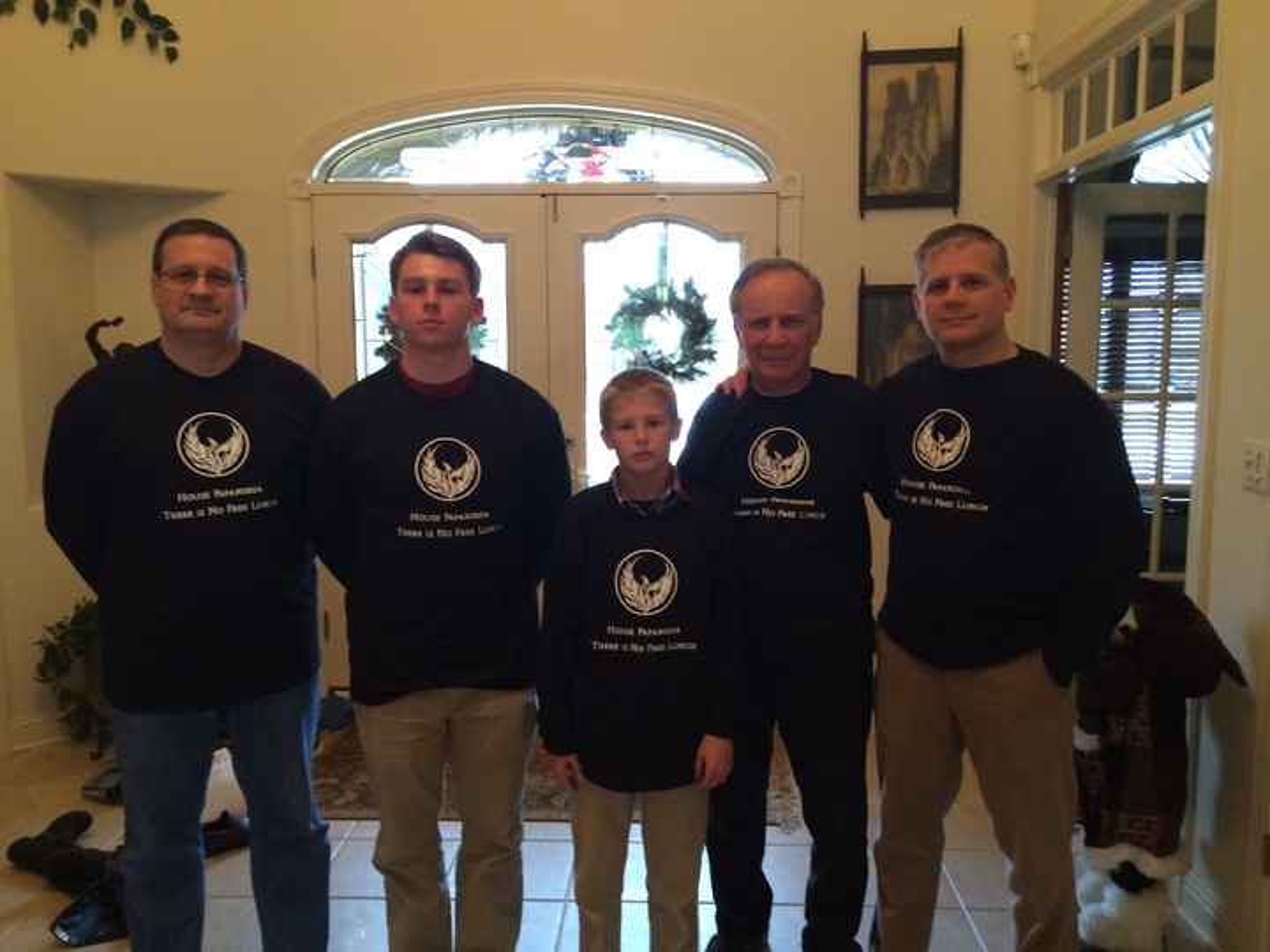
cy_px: 476
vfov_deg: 48.2
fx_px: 1064
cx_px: 635
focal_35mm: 29
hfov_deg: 61.7
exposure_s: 1/24
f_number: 2.2
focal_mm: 4.15
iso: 250
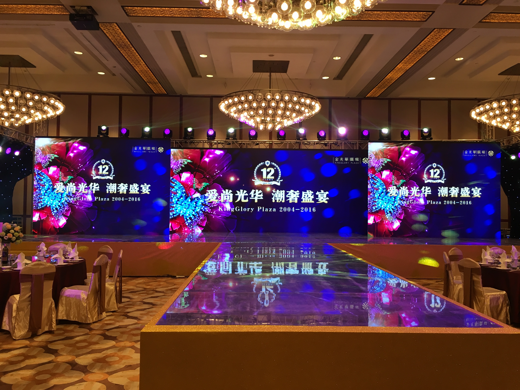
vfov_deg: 48.2
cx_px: 260
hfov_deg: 61.7
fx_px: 436
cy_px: 195
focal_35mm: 29
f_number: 2.2
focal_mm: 4.15
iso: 40
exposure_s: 1/33
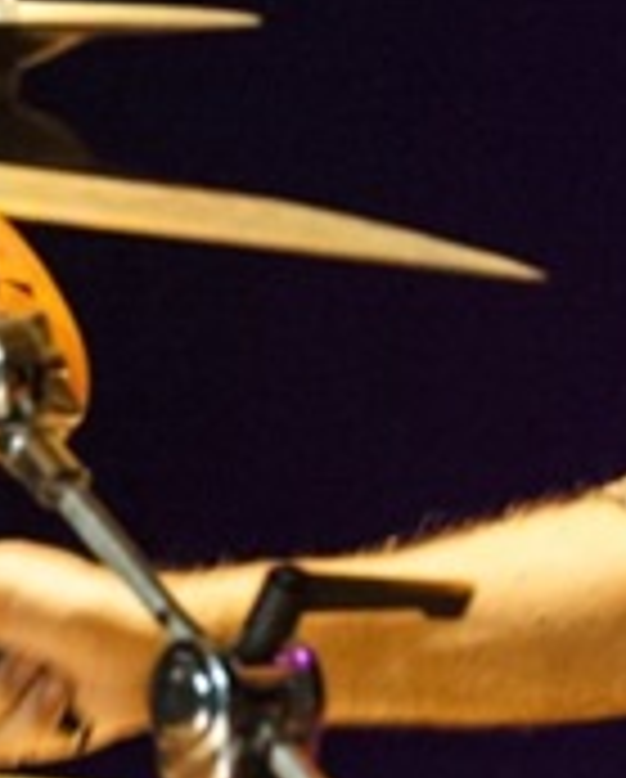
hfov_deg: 2.6
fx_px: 14021
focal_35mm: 607
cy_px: 367
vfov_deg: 3.2
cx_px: 743
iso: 5000
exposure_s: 1/80
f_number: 4
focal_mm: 140
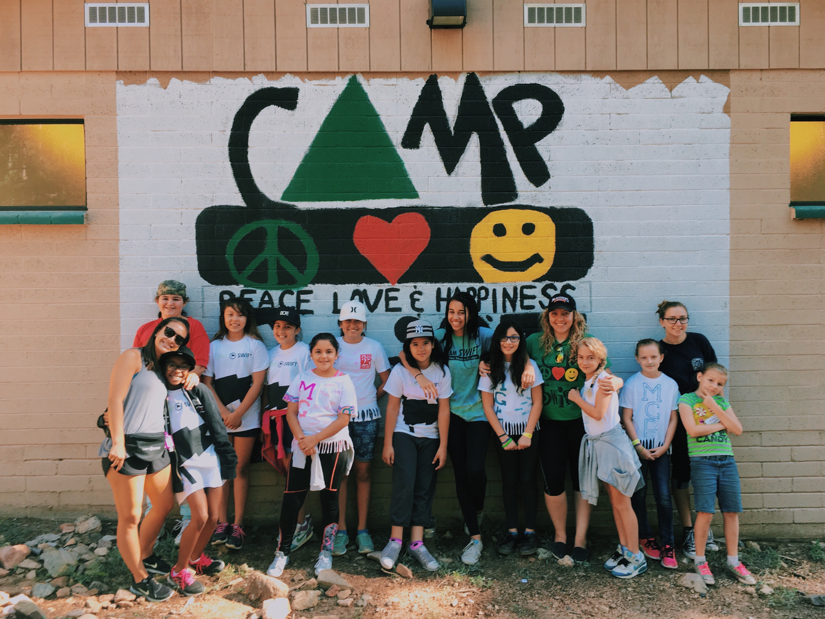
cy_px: 310
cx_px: 412
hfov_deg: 61.7
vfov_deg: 48.2
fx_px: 691
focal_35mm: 29
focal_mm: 4.15
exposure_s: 1/60
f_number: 2.2
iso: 25
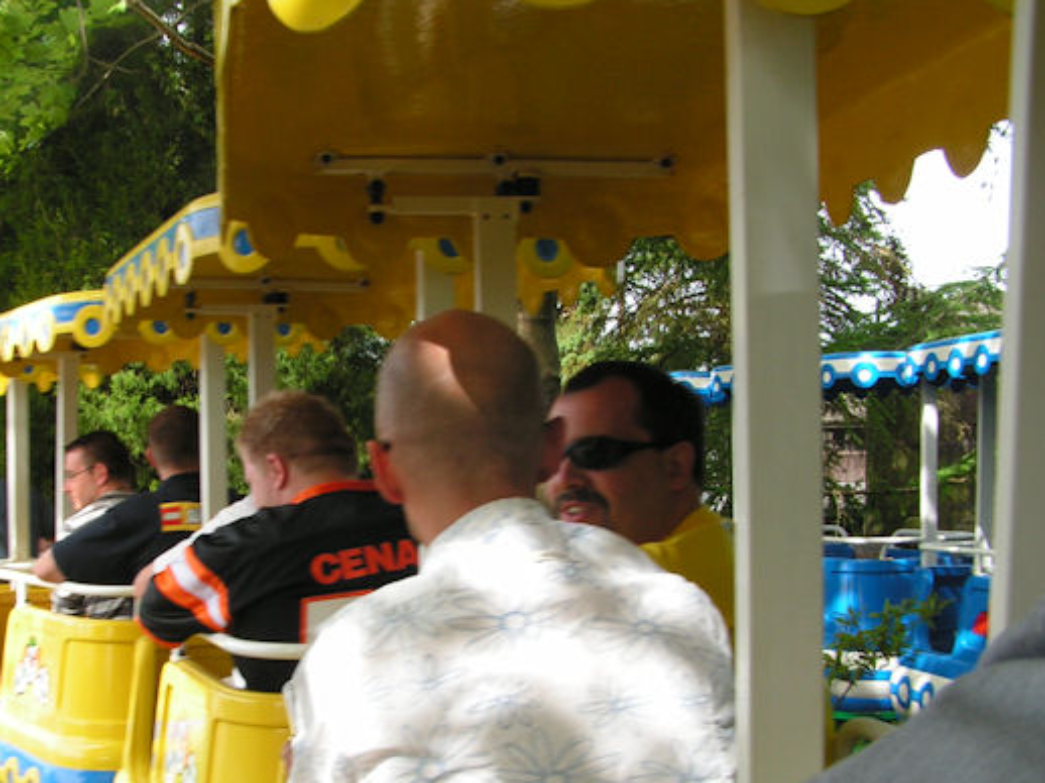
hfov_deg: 38.0
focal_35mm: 50
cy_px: 497
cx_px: 389
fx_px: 1509
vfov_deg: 29.0
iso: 50
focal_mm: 6.3
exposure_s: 1/60
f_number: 5
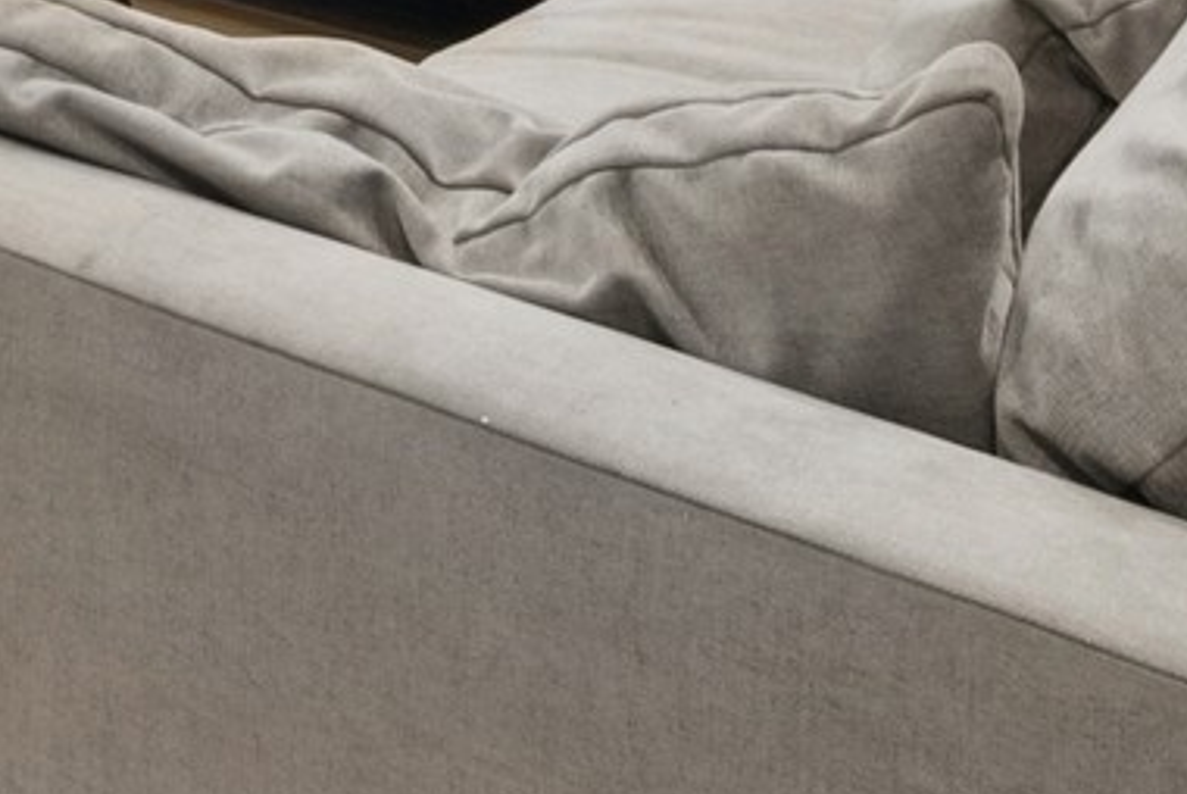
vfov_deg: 16.2
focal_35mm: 71
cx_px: -440
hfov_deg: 24.1
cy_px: -638
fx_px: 2343
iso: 100
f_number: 11
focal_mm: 10
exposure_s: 1/1.67
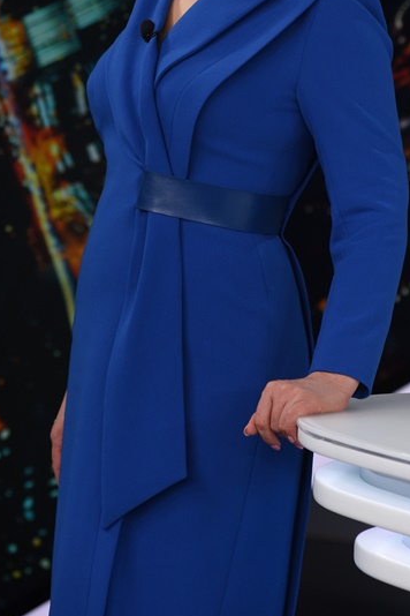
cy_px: 61
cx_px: 236
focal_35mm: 230
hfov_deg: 6.0
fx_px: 3929
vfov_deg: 8.9
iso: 800
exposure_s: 1/200
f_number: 4
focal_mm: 120
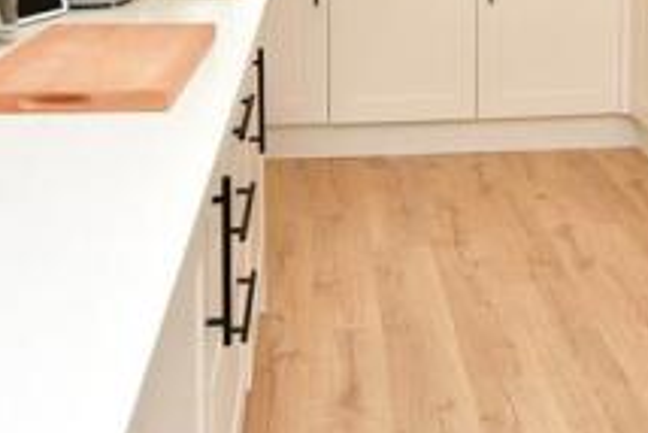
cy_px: -153
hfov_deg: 42.2
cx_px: 430
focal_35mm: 46
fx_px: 829
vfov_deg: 24.8
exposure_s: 1/50
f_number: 5
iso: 250
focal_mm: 10
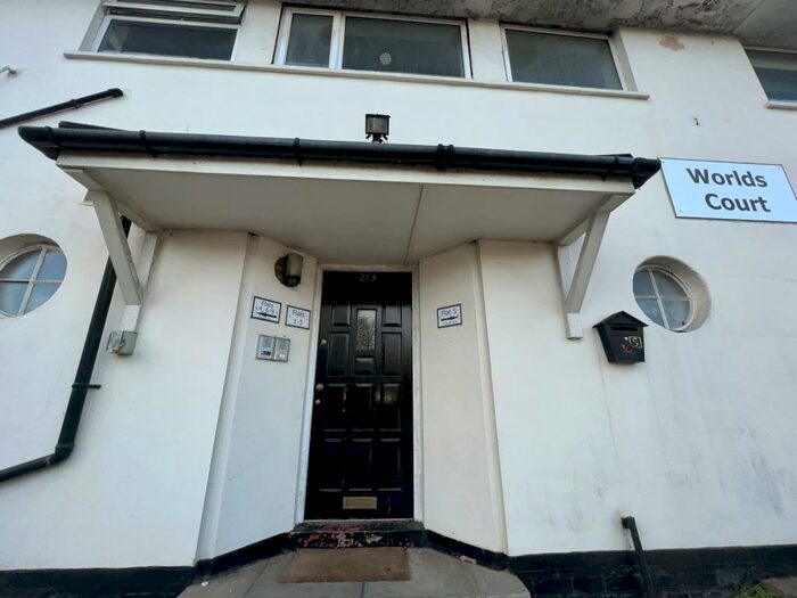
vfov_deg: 89.9
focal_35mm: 13
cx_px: 398
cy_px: 299
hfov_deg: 106.2
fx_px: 299
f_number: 1.8
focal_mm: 1.57
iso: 25
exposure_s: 1/307
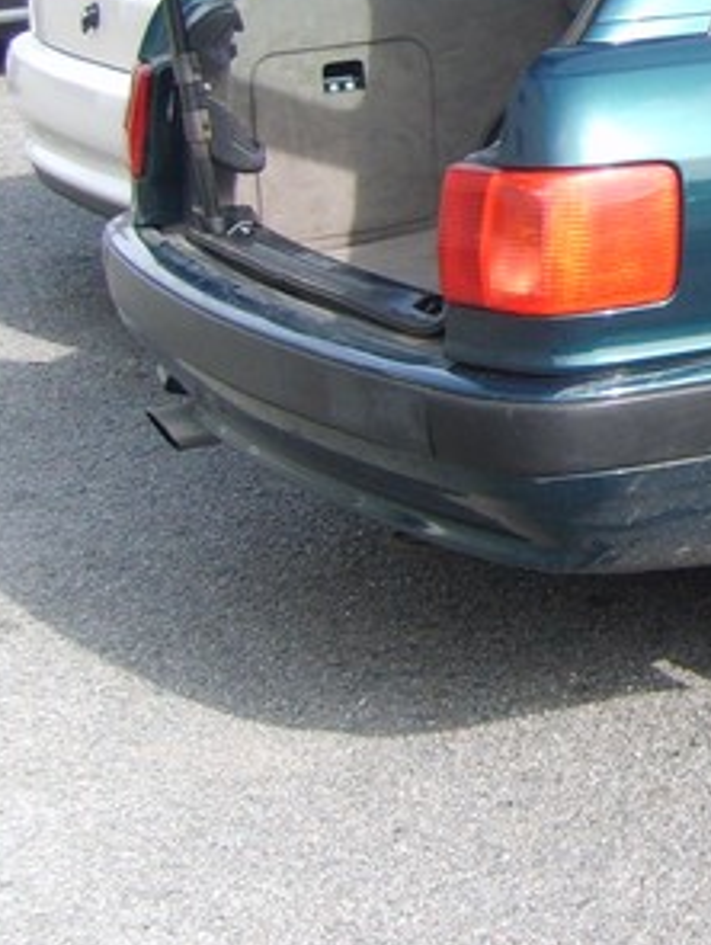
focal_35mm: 91
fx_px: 2487
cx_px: 1207
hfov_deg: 14.6
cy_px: 51
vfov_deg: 20.9
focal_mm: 5.8
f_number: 2.8
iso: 50
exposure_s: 1/250
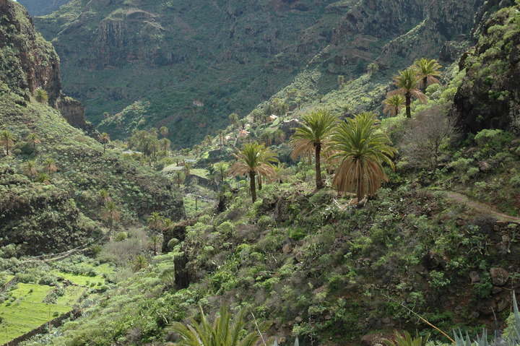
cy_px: 173
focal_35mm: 52
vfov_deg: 25.7
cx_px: 260
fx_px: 758
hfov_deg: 37.9
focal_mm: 35
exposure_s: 1/200
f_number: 7.1
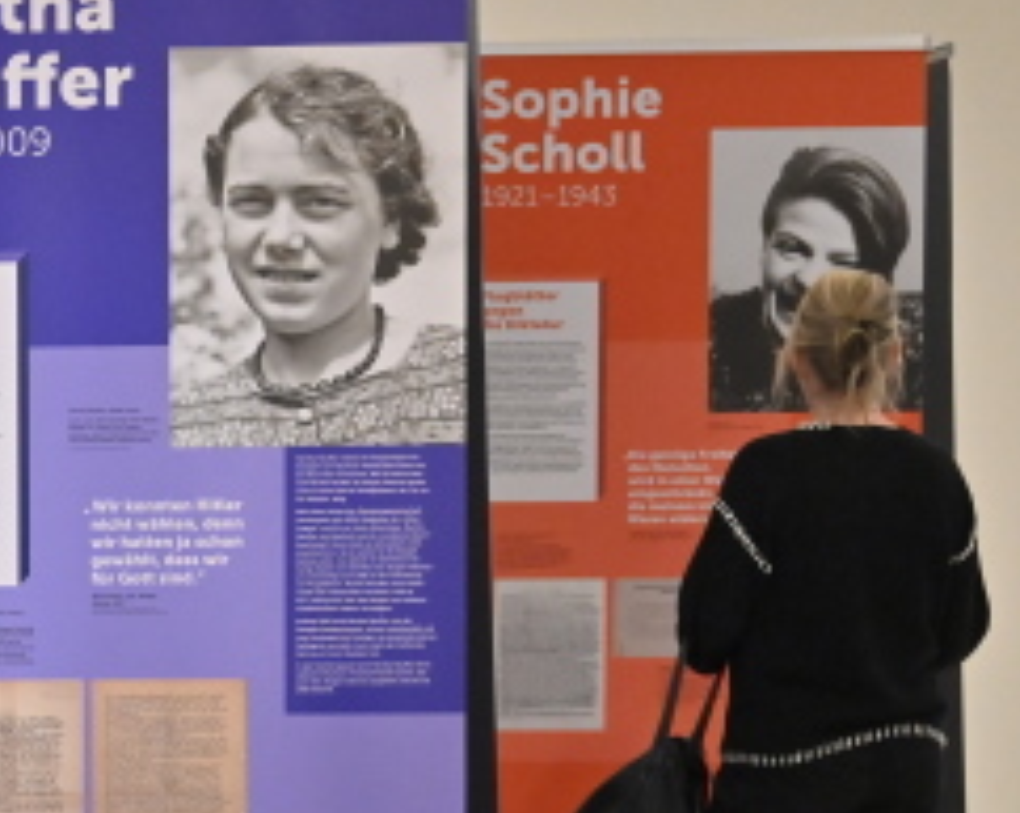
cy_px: 815
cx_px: -350
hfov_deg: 13.5
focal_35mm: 137
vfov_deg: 11.1
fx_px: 4131
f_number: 6.3
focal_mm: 49
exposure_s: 1/200
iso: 3200
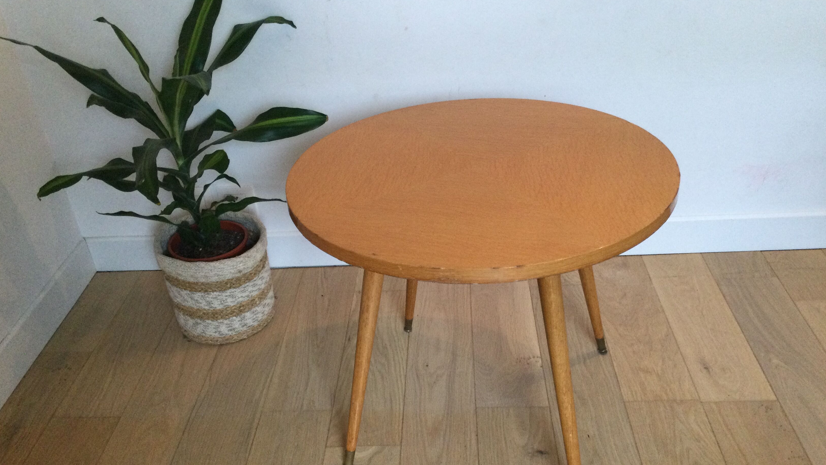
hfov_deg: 58.0
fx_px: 745
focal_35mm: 34
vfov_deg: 34.5
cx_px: 411
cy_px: 281
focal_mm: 3.3
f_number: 2.4
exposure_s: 1/33
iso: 160
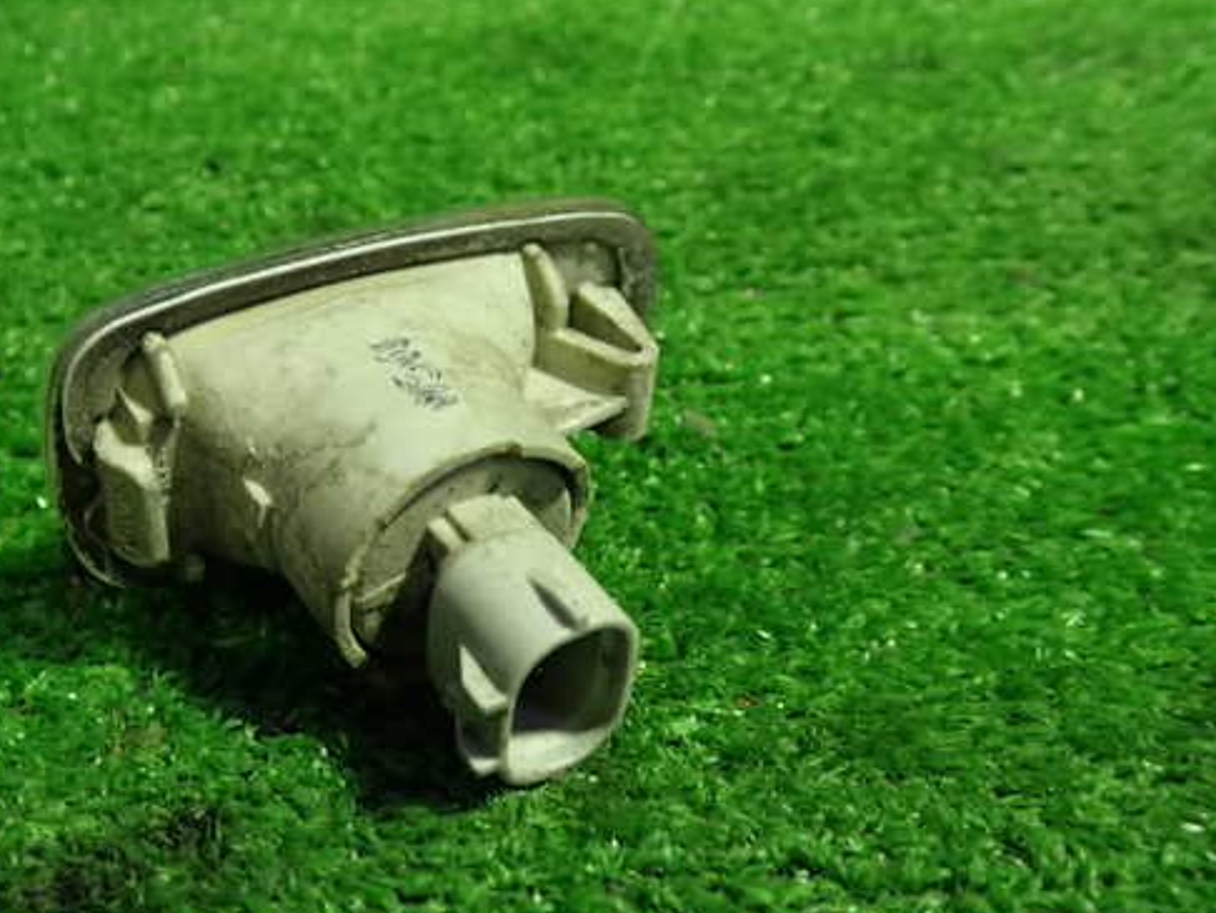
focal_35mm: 37
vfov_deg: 38.7
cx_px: 475
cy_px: 430
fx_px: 1300
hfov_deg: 49.7
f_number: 2.3
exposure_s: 1/30
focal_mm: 5.4
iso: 250
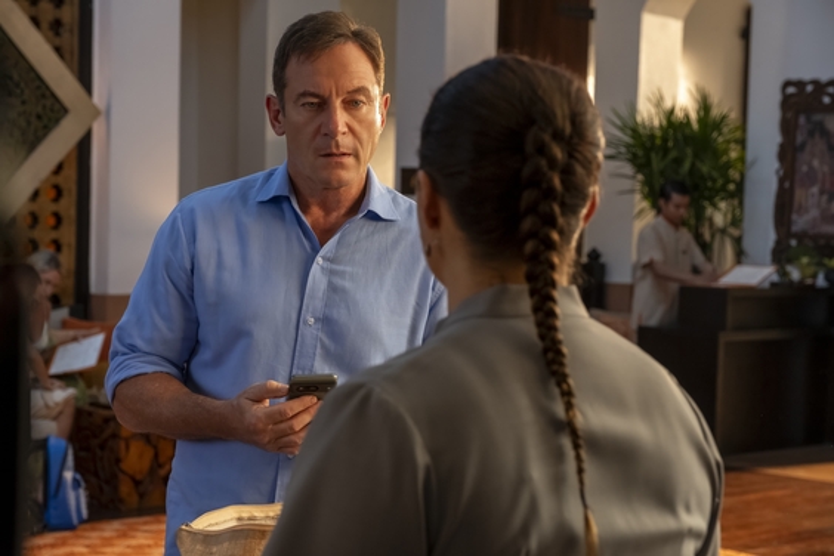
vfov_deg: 16.5
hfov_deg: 24.5
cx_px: 417
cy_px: 278
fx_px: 1923
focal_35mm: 83
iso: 1600
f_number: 4.5
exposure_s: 1/125
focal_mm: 55
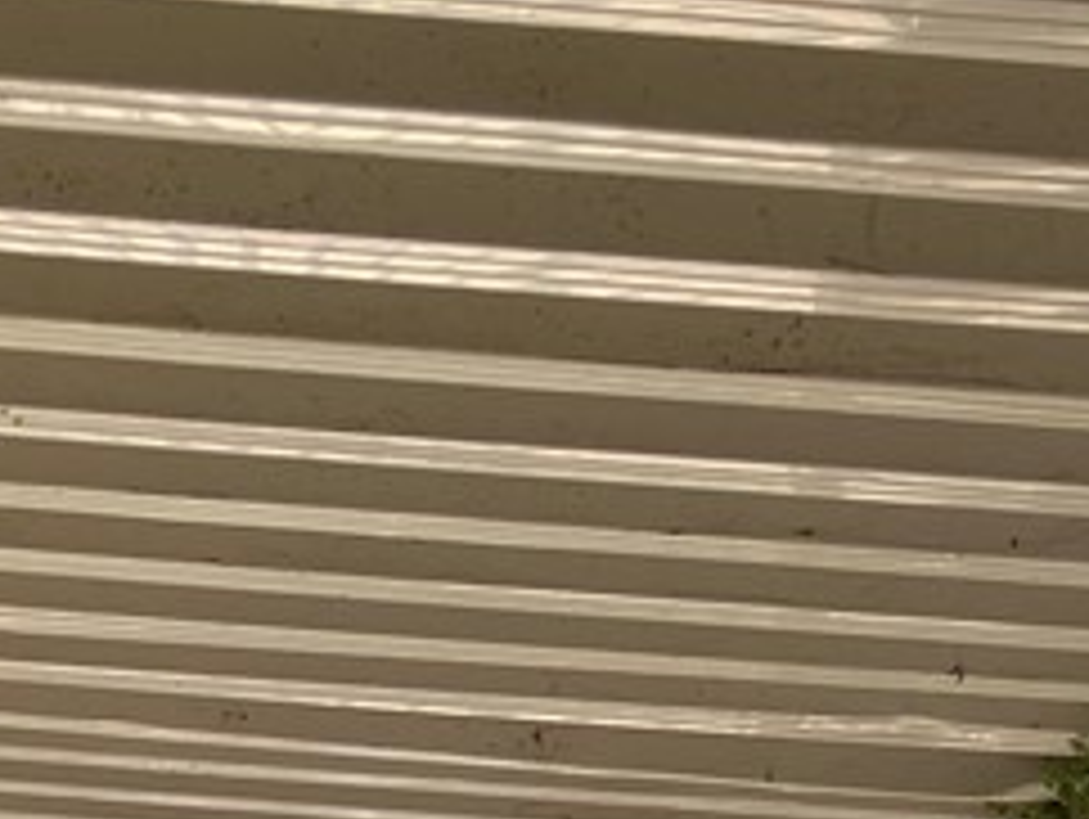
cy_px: 1382
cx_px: 248
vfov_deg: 12.5
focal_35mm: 110
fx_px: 3464
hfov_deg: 17.7
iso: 50
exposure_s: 1/2457
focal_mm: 5.7
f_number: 1.5
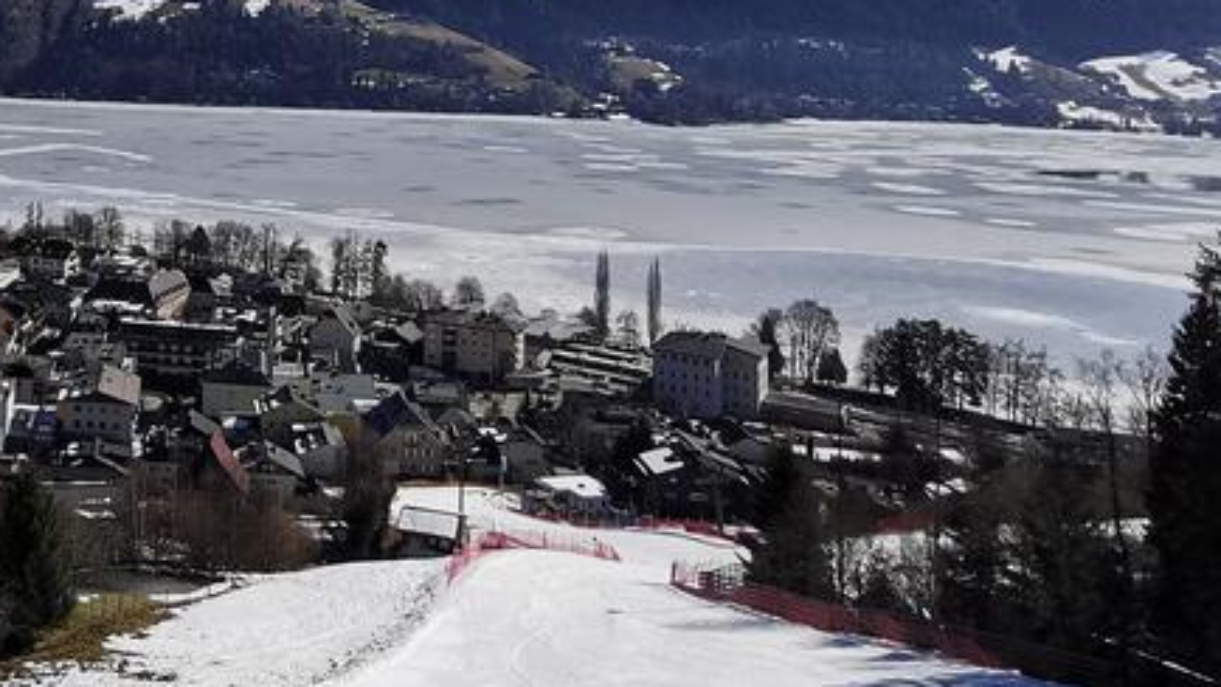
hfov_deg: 40.9
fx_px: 1424
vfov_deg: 25.2
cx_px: 20
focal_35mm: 44
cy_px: -66
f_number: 2.2
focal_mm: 2.26
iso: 50
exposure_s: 1/2336
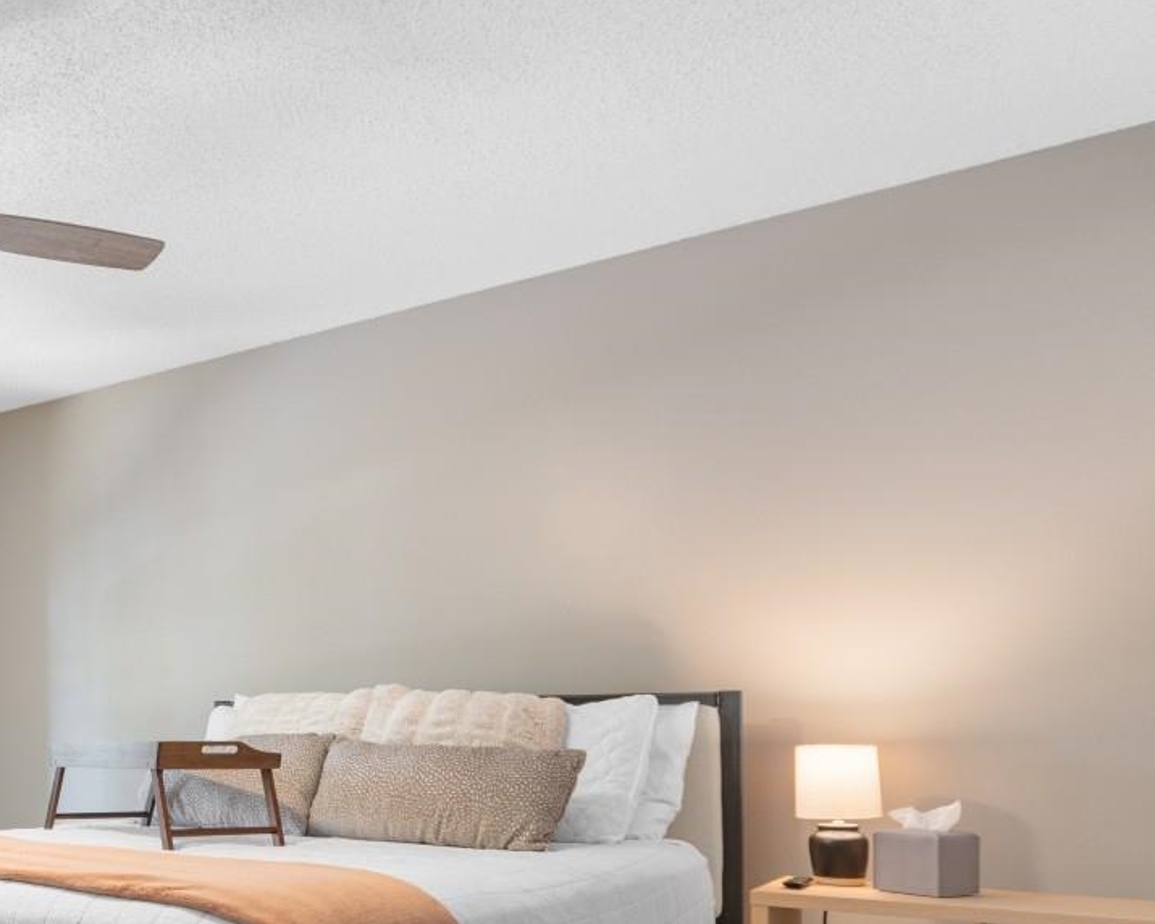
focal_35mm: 34
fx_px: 1162
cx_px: -108
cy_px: 724
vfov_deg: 41.7
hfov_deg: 42.1
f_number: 4.8
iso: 100
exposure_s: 1/6
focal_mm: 11
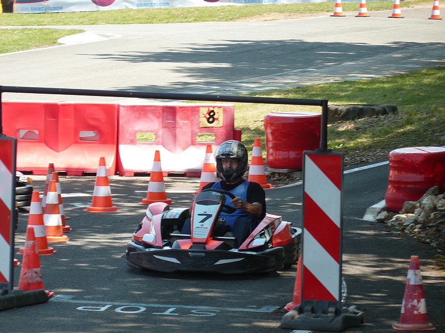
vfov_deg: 5.7
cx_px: 222
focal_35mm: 260
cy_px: 166
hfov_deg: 7.6
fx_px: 3342
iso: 80
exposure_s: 1/125
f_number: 4.7
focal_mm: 42.6
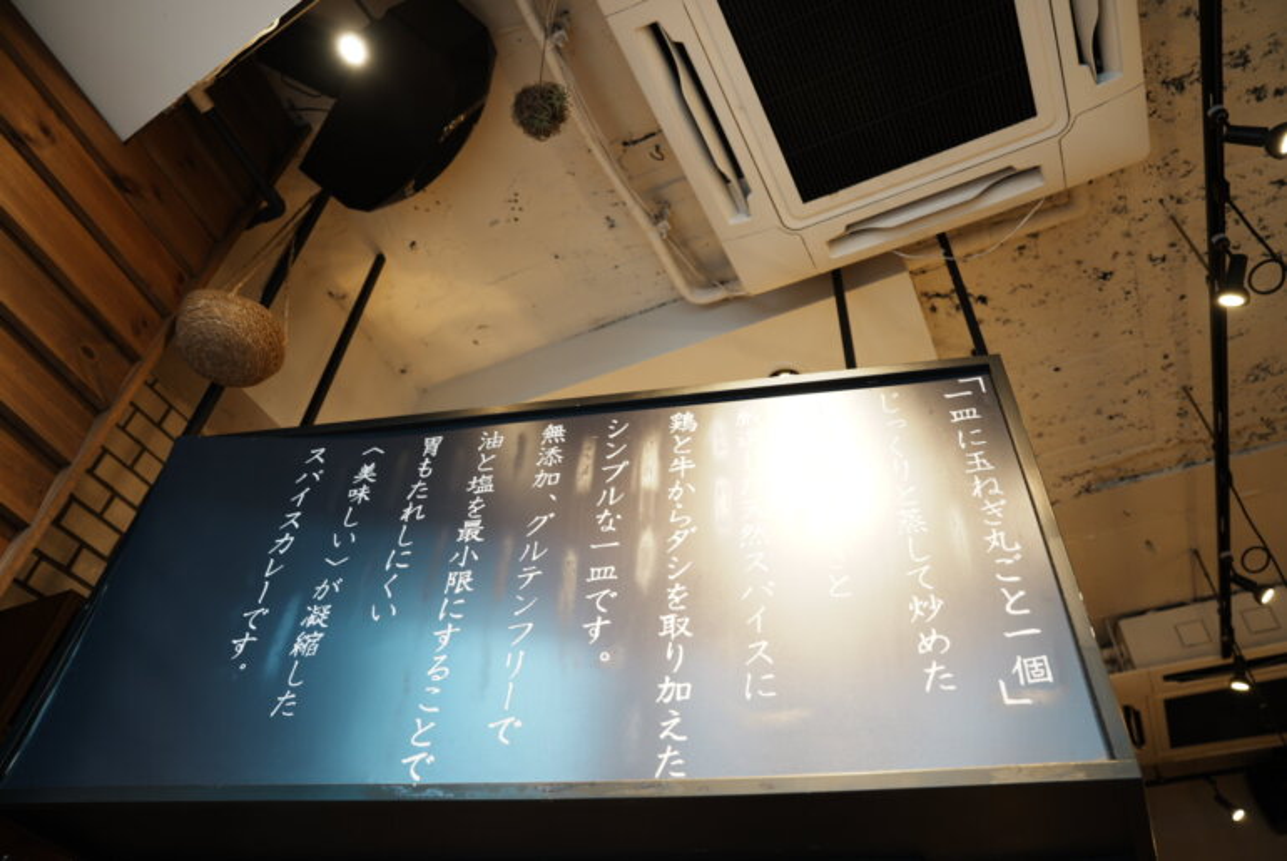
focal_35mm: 24
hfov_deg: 73.7
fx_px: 859
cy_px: 430
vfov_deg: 53.2
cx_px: 644
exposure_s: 1/30
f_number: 2.8
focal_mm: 24
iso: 320
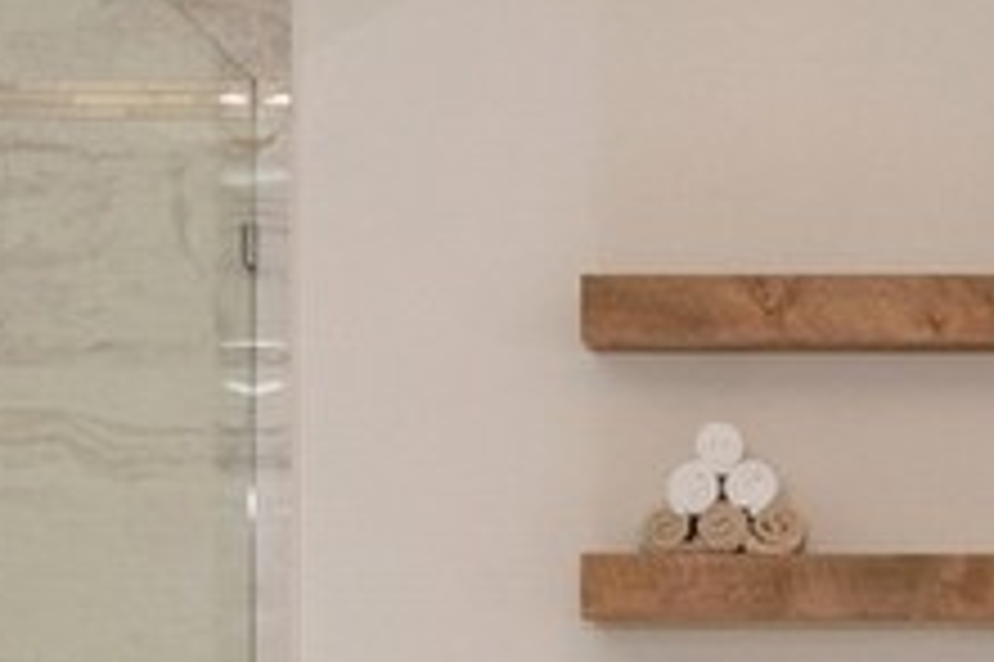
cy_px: 477
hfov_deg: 19.6
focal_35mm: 103
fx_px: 2842
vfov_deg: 13.2
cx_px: 814
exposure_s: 1/40
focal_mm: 14
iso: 200
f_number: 8
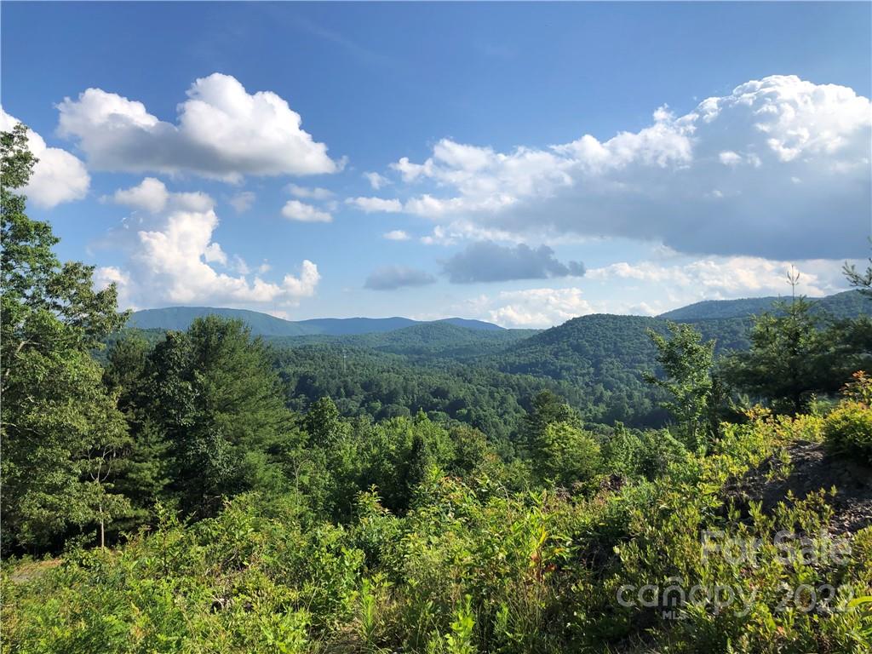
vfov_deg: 49.7
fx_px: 705
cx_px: 436
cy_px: 327
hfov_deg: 63.4
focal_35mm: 28
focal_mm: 3.99
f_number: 1.8
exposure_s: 1/2404
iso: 25
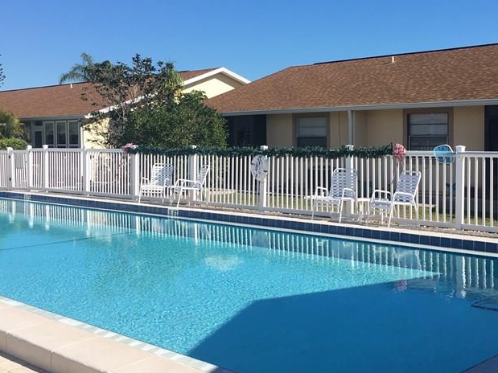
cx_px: 311
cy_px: 157
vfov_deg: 30.2
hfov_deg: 39.4
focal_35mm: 48
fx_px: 690
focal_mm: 4.15
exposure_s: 1/1399
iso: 25
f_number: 2.2
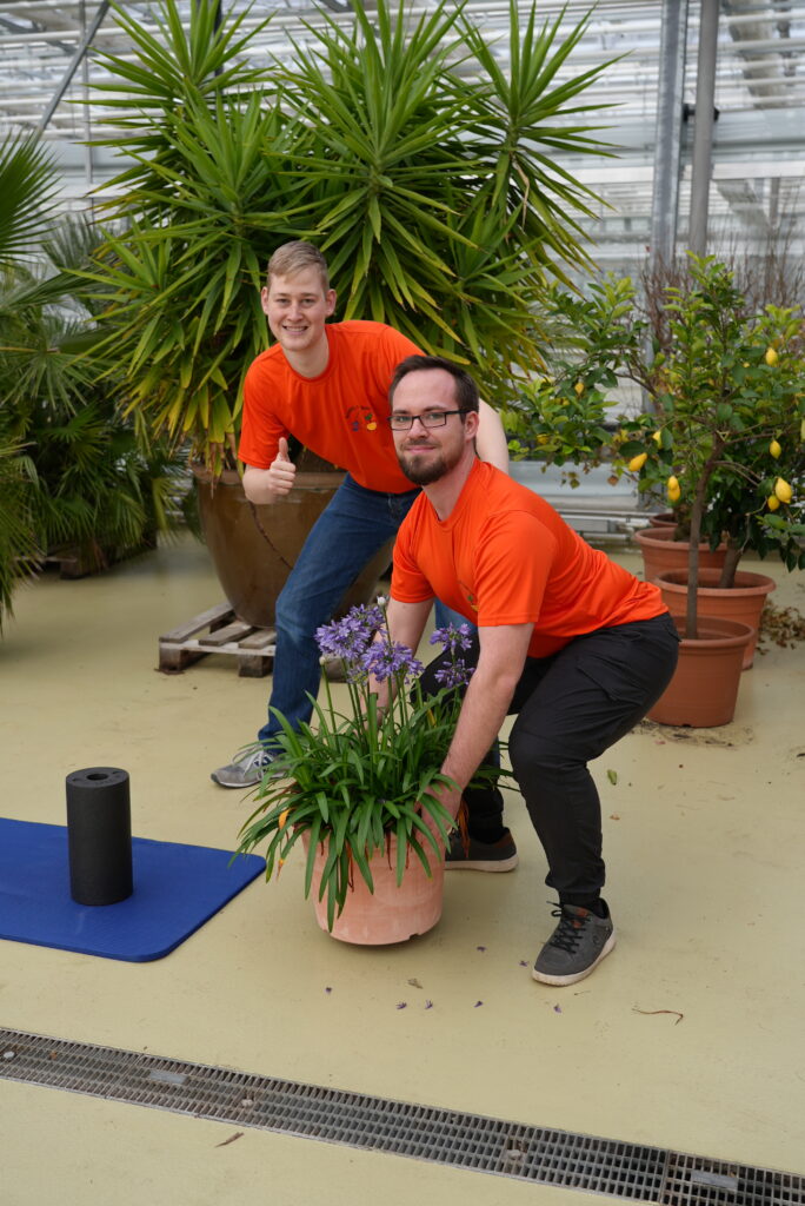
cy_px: 603
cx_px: 402
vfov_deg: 51.9
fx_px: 1239
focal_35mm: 37
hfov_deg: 36.0
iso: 100
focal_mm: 37
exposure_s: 1/160
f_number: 4
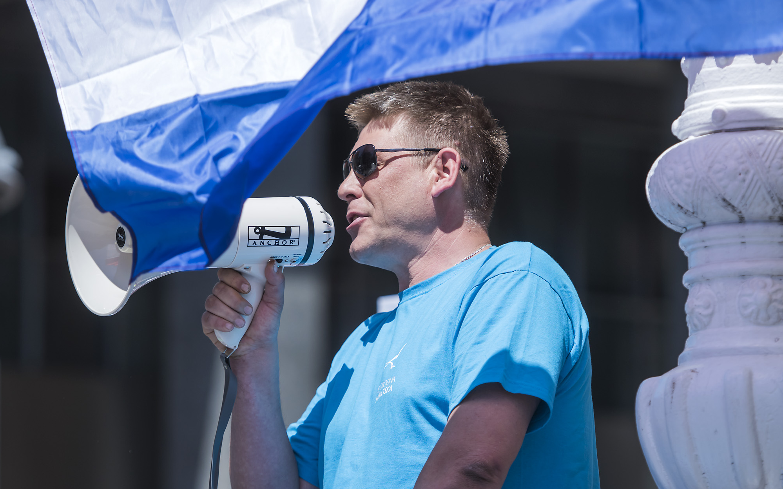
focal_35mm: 222
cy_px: 189
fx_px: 4738
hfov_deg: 9.4
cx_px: 392
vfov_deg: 5.9
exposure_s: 1/4000
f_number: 2.8
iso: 200
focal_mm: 145
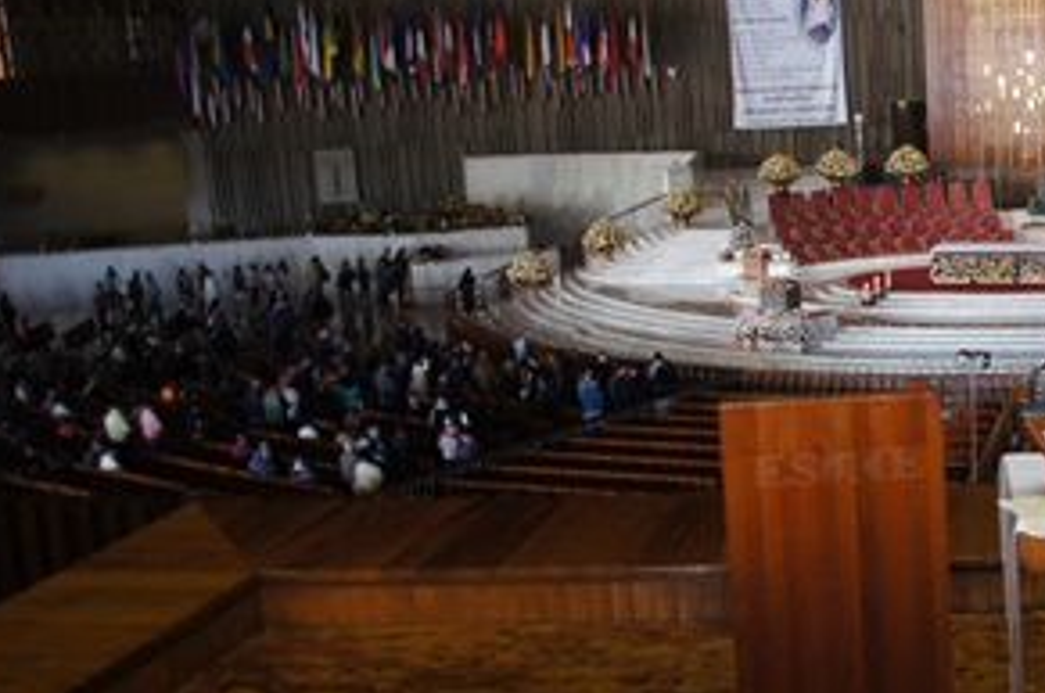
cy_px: 406
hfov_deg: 27.9
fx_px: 1971
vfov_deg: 19.9
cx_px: 1056
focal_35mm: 68
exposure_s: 1/40
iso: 320
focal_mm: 22
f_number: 4
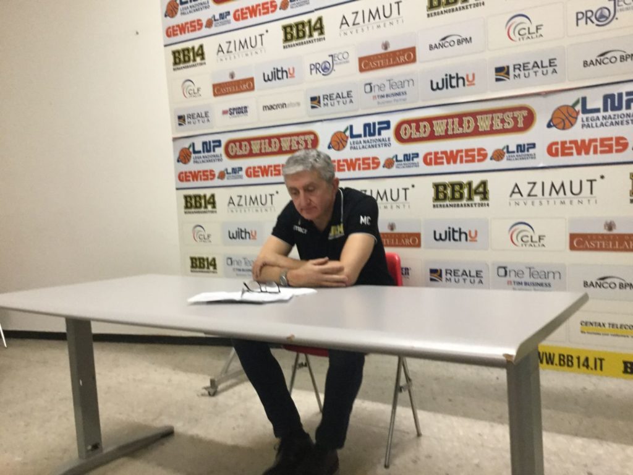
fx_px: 567
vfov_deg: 45.4
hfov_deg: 58.4
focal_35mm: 31
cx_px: 316
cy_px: 238
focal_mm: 3.3
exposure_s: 1/33
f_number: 2.4
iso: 200
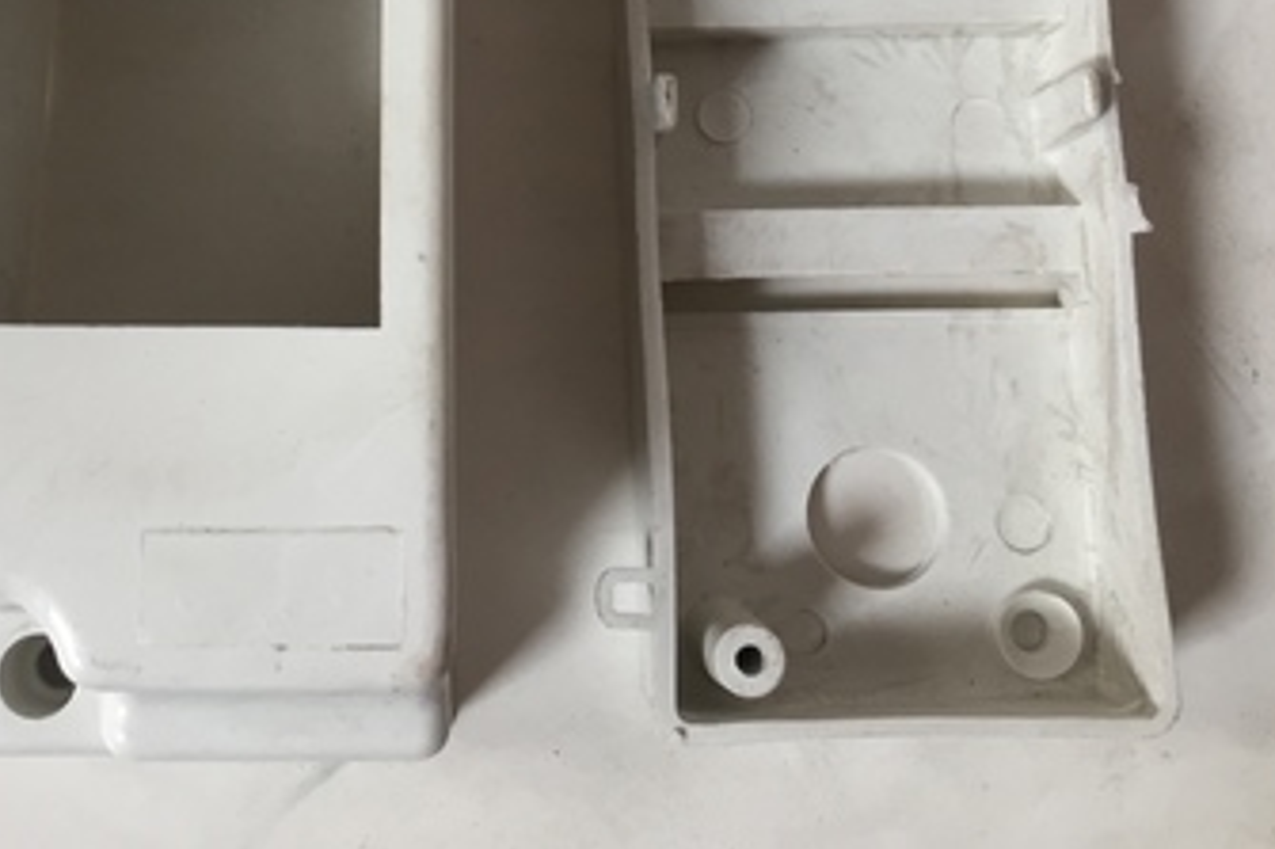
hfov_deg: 42.9
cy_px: 139
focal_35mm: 45
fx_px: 1593
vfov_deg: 29.0
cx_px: 396
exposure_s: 1/33
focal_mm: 4.15
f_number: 2.2
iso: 40
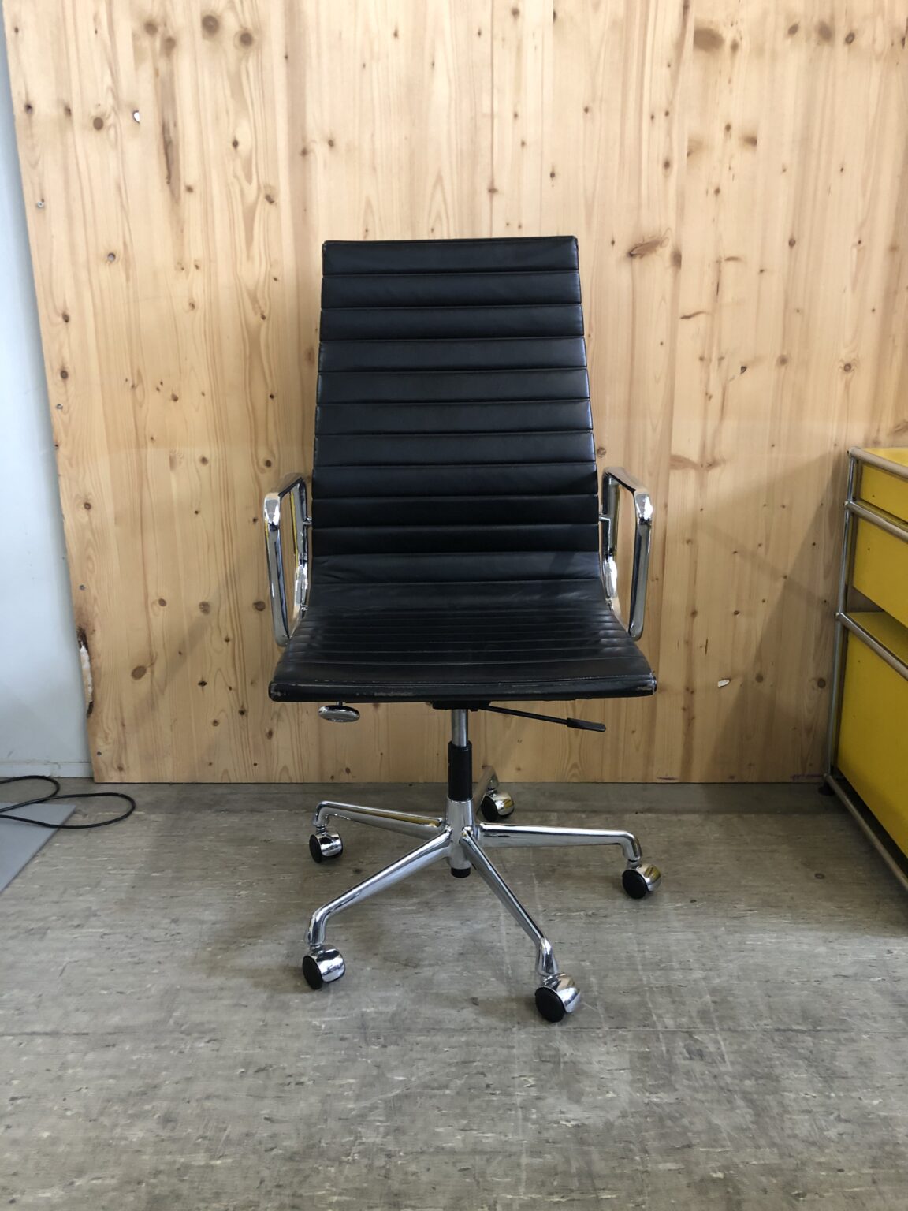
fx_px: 979
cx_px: 454
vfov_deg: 63.4
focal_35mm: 28
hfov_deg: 49.7
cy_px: 606
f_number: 1.8
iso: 64
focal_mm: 4
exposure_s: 1/17
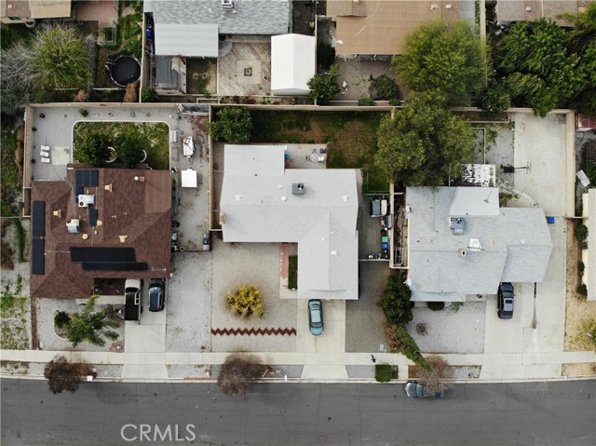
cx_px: 298
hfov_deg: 71.6
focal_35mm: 24
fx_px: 413
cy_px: 223
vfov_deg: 56.8
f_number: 2.8
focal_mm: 4.5
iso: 100
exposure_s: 1/440
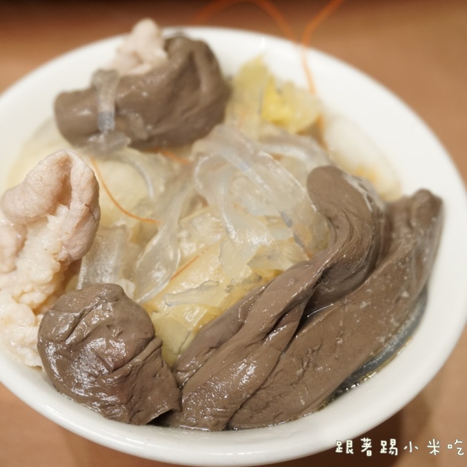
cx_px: 211
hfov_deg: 31.6
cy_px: 235
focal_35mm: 54
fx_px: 824
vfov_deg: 31.6
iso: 1000
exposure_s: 1/60
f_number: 4.5
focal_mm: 28
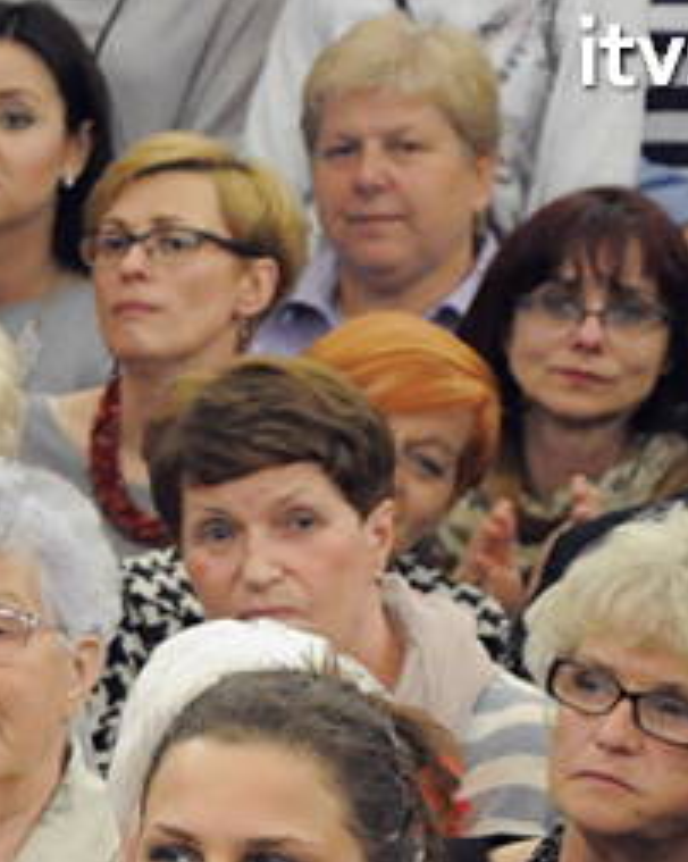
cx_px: -310
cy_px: 901
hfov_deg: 3.1
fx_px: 12654
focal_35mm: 497
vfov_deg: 3.9
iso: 2500
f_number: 5.6
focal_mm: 105
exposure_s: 1/80
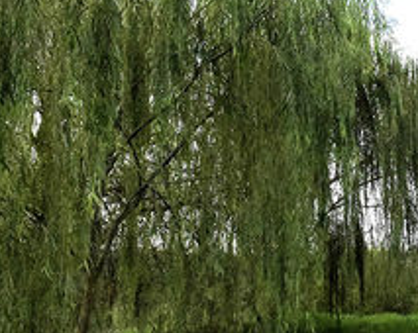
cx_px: 461
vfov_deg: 16.8
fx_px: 1129
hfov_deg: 20.0
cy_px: 210
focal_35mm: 91
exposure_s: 1/3200
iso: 12800
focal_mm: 23
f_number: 14
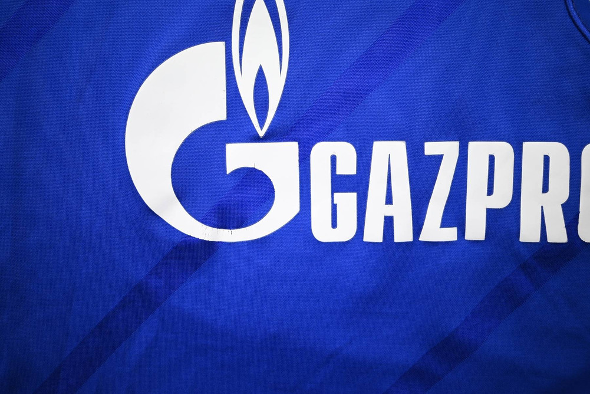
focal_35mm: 32
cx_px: 295
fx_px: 533
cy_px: 197
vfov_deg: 40.6
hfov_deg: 57.9
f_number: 4.8
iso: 400
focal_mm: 32.5
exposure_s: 1/250
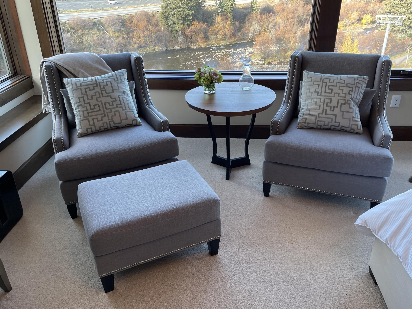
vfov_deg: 46.8
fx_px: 357
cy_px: 153
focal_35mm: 30
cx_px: 207
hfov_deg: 60.0
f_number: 1.6
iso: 80
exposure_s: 1/120
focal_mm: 5.1
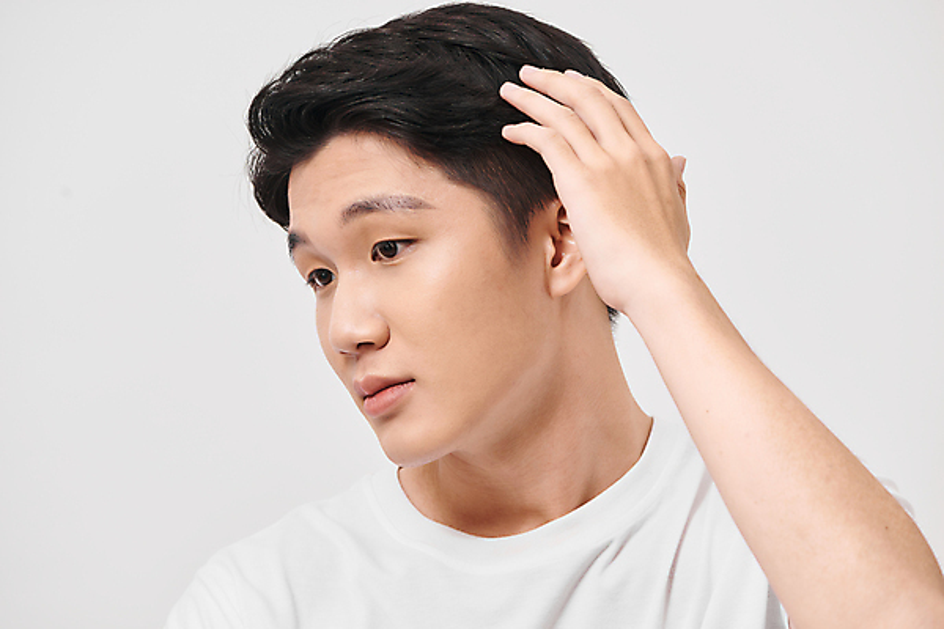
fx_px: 2753
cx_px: 472
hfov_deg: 19.5
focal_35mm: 105
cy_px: 314
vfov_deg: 13.0
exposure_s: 1/160
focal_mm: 105
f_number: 6.3
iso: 200
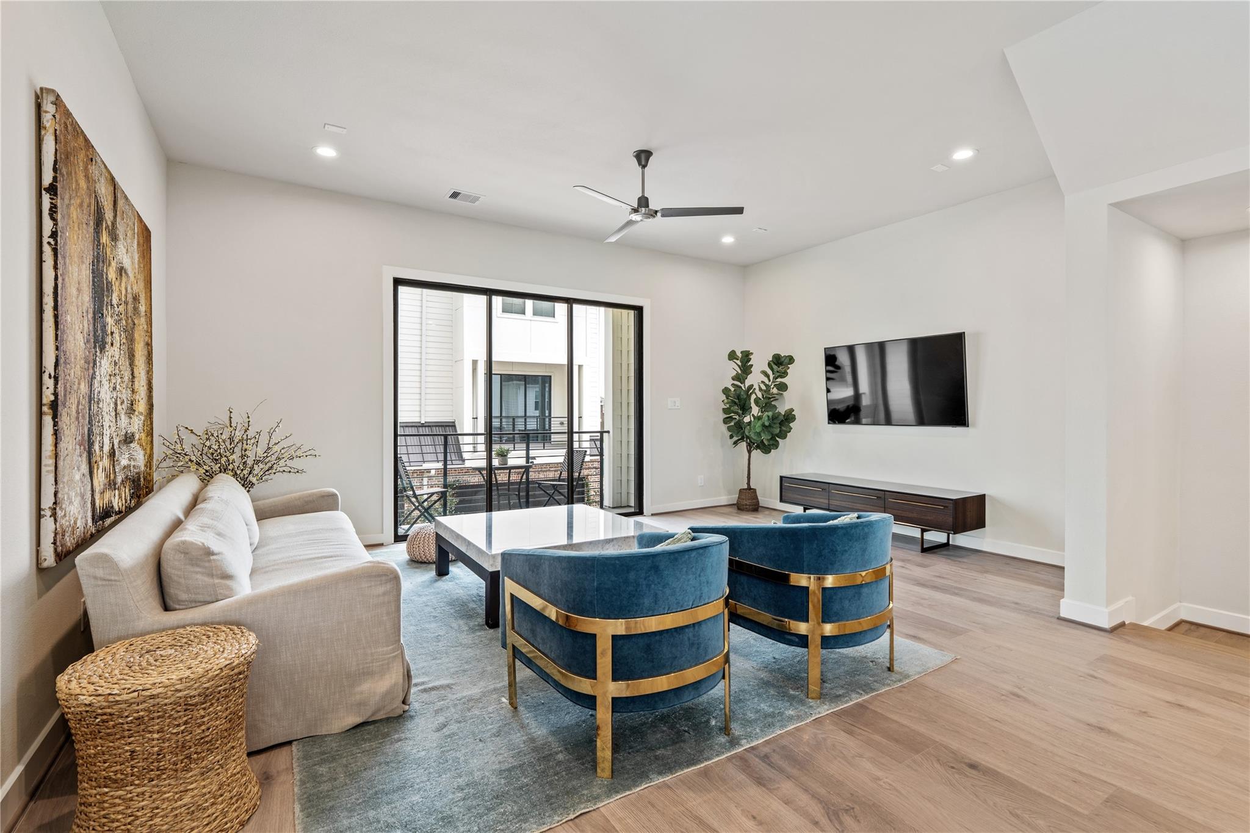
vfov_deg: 73.7
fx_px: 555
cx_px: 625
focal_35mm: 16
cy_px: 416
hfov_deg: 96.7
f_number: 9
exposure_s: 1.3
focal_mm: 16
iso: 200
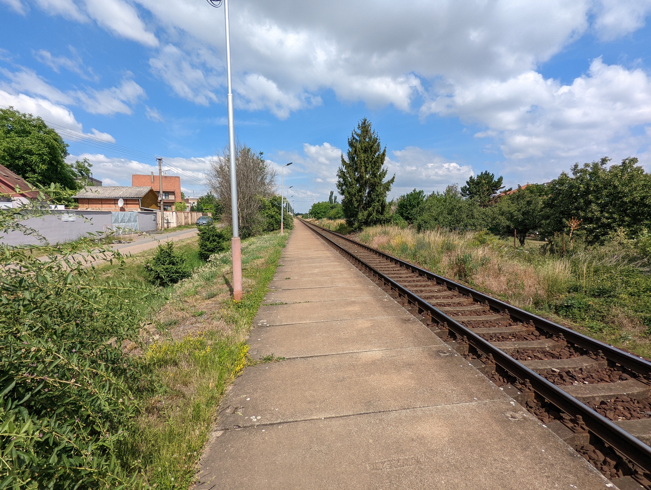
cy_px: 245
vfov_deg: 78.3
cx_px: 326
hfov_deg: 94.4
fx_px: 301
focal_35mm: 16
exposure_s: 1/1789
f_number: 2.2
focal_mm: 2.35
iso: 49
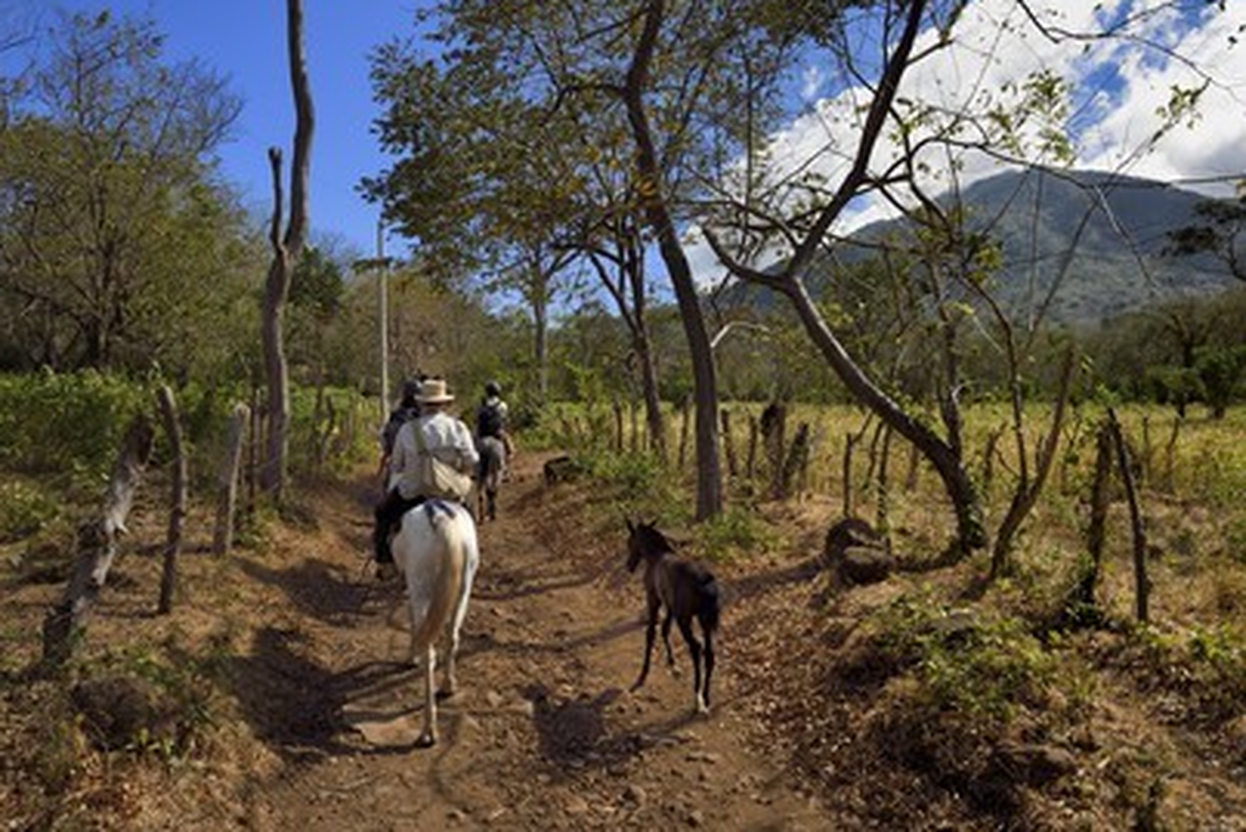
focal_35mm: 25
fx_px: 866
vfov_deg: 51.3
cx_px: 600
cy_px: 402
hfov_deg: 71.5
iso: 200
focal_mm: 24
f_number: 10
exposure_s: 1/500
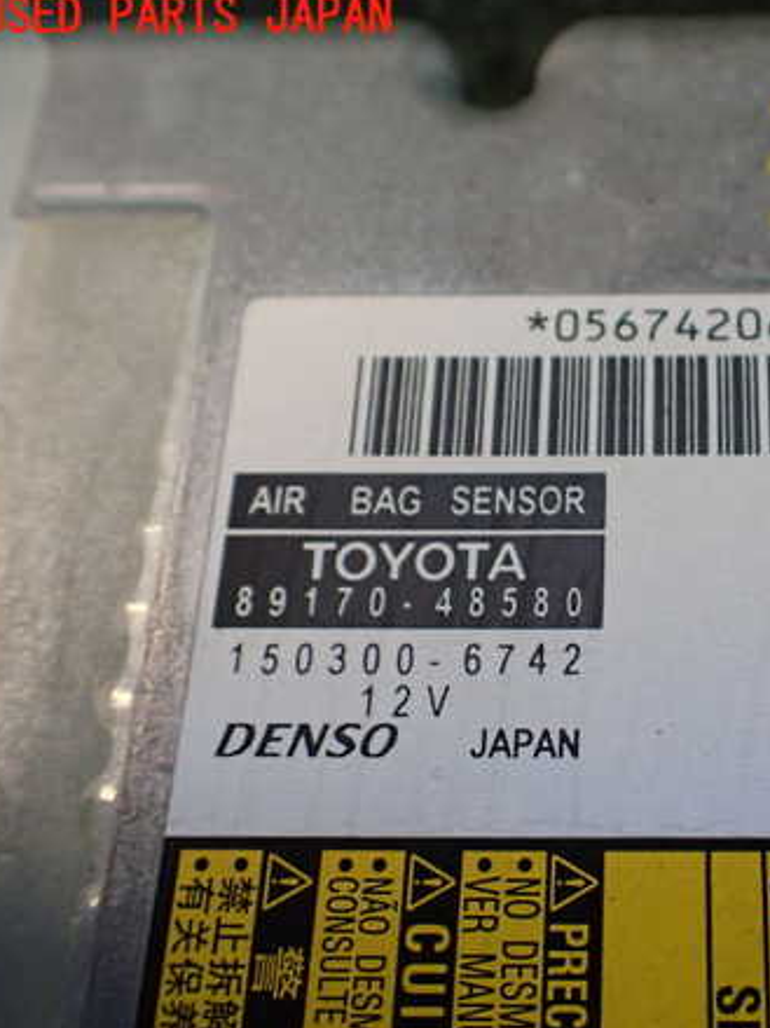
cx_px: 669
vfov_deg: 45.8
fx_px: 1217
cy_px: 515
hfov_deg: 33.5
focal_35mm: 41
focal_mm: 5.4
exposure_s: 1/125
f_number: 2.3
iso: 400
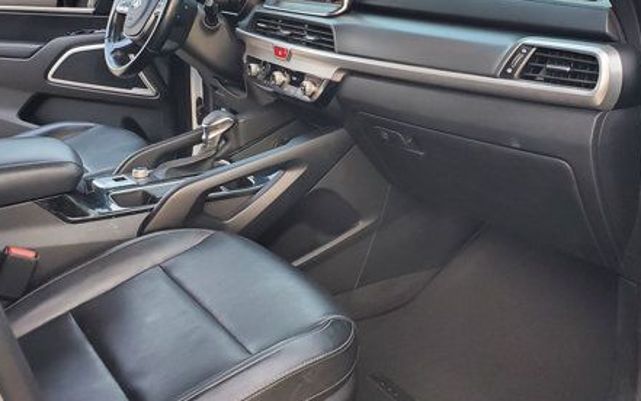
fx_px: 699
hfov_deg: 49.1
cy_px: 160
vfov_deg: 31.9
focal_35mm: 40
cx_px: 366
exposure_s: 1/81
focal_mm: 4.3
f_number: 2.4
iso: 320
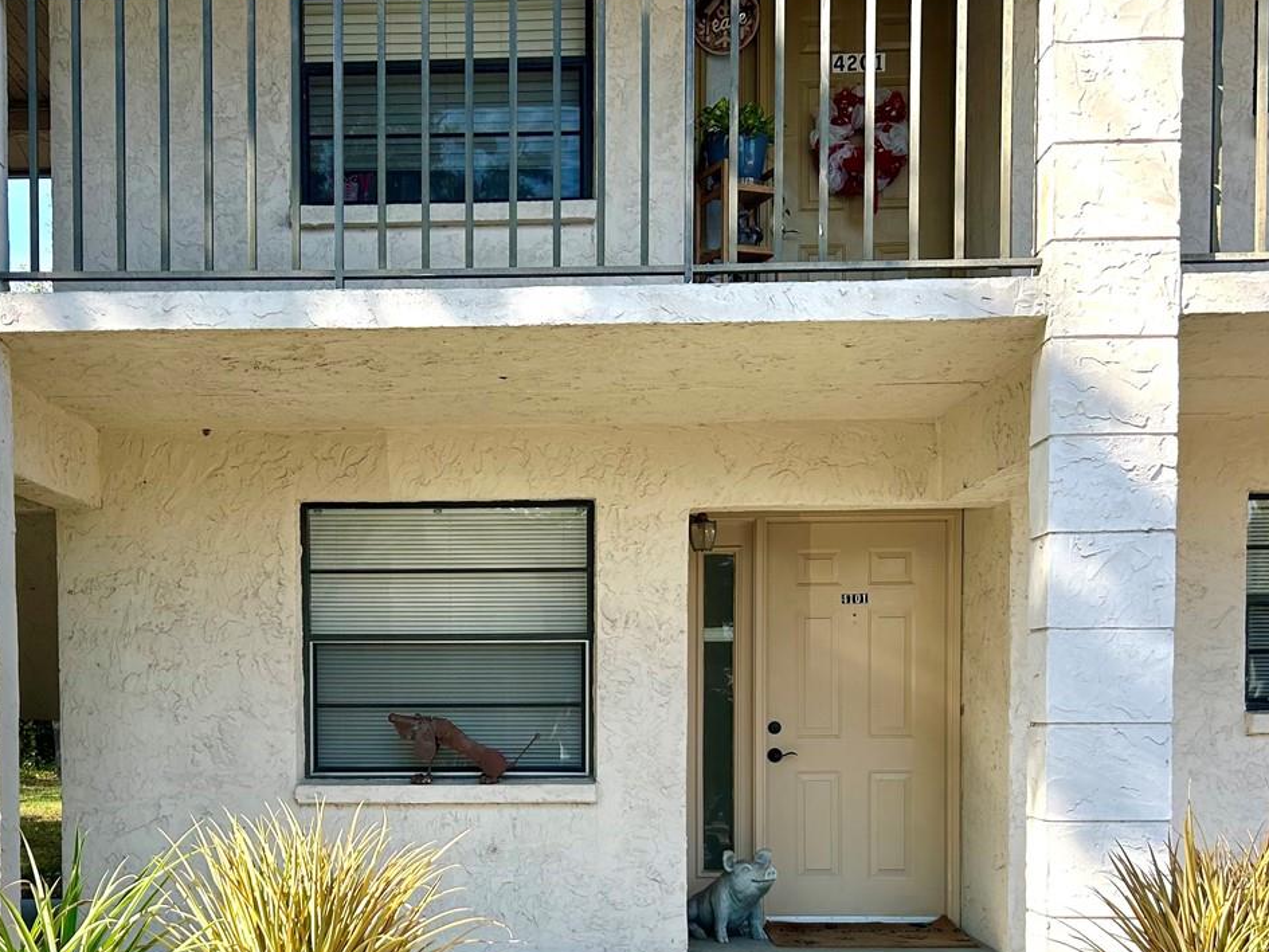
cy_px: 745
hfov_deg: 42.6
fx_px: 1613
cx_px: 475
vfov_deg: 32.1
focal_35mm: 44
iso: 50
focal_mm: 5.7
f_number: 1.5
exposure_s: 1/1326
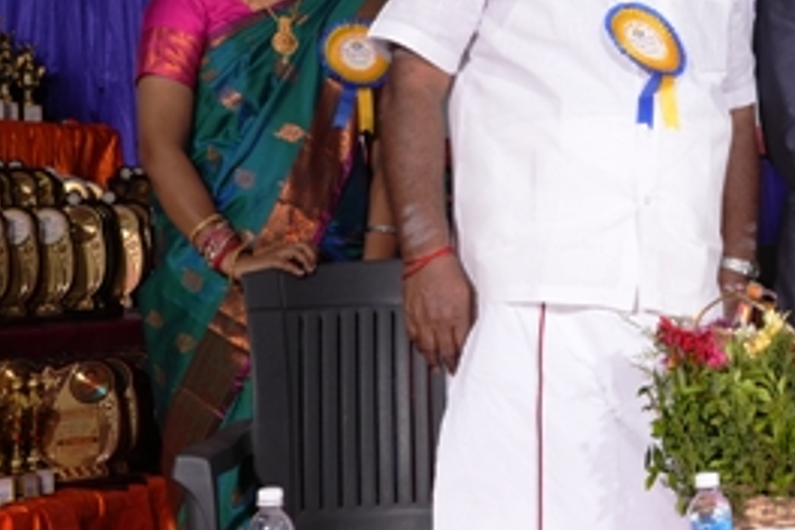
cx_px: 937
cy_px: 110
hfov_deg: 19.0
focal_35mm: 102
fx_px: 2252
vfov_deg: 13.4
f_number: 9
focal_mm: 42
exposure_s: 1/160
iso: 500
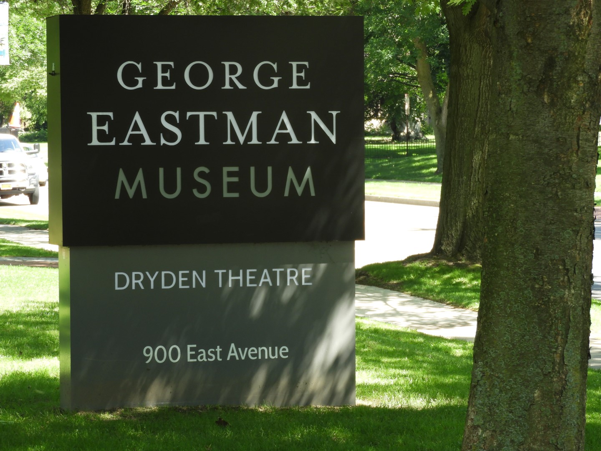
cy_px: 226
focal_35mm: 150
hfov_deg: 13.2
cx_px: 300
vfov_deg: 9.9
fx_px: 2604
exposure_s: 1/60
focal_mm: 26.9
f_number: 5.2
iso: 110
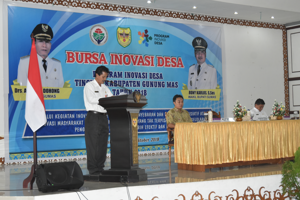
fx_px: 525
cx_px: 150
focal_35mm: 63
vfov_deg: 21.6
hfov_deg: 31.9
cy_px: 100
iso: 1250
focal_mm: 42
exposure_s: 1/60
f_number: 5
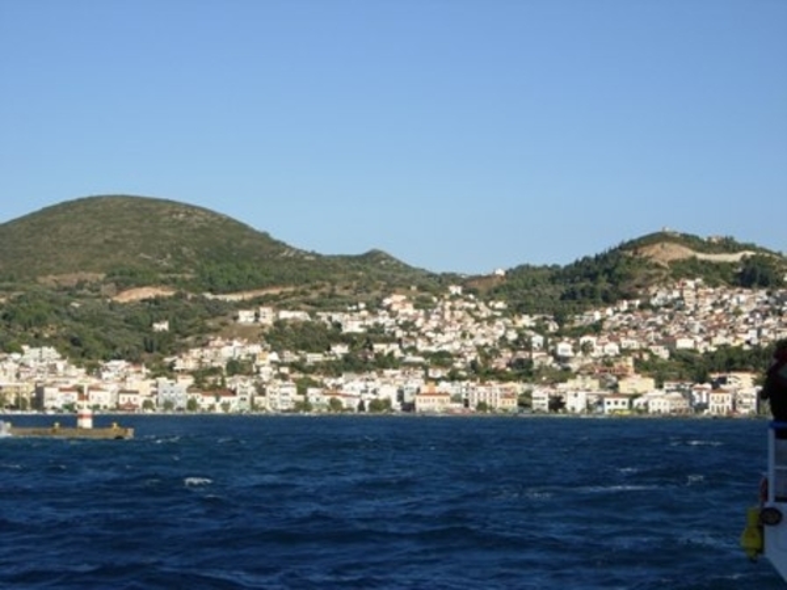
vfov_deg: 16.6
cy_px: 295
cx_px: 394
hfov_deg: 22.0
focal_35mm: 89
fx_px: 2023
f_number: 6
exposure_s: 1/384
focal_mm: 18.6
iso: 50
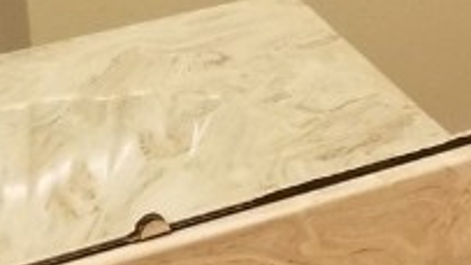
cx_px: 1016
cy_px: -300
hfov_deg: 12.7
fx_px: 1785
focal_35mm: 143
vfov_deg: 8.0
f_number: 1.7
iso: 160
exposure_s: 1/40
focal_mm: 4.3
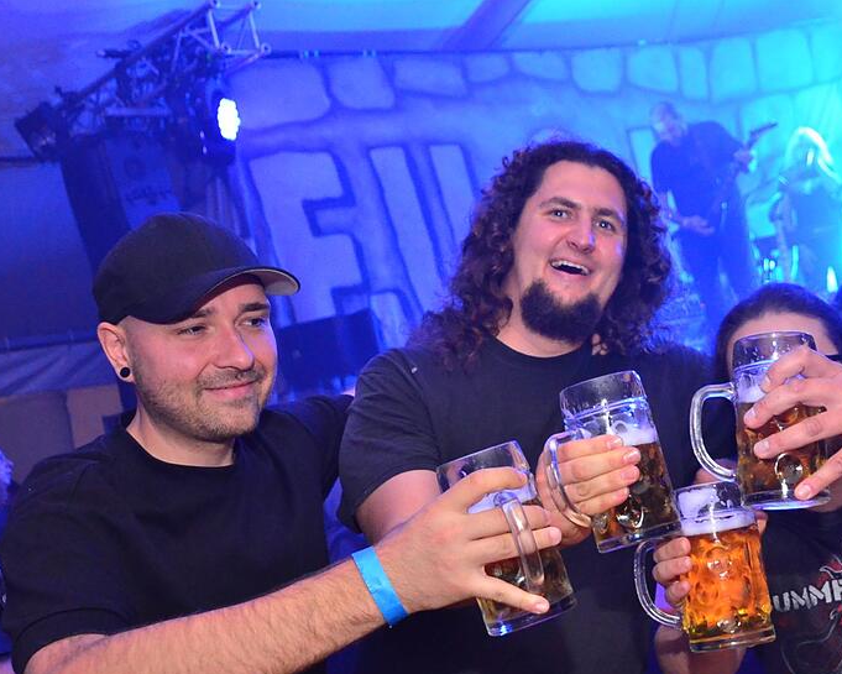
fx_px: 1389
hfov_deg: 33.2
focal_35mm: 56
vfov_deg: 27.2
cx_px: 616
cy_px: 422
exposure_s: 1/250
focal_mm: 25
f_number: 5.6
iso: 3200
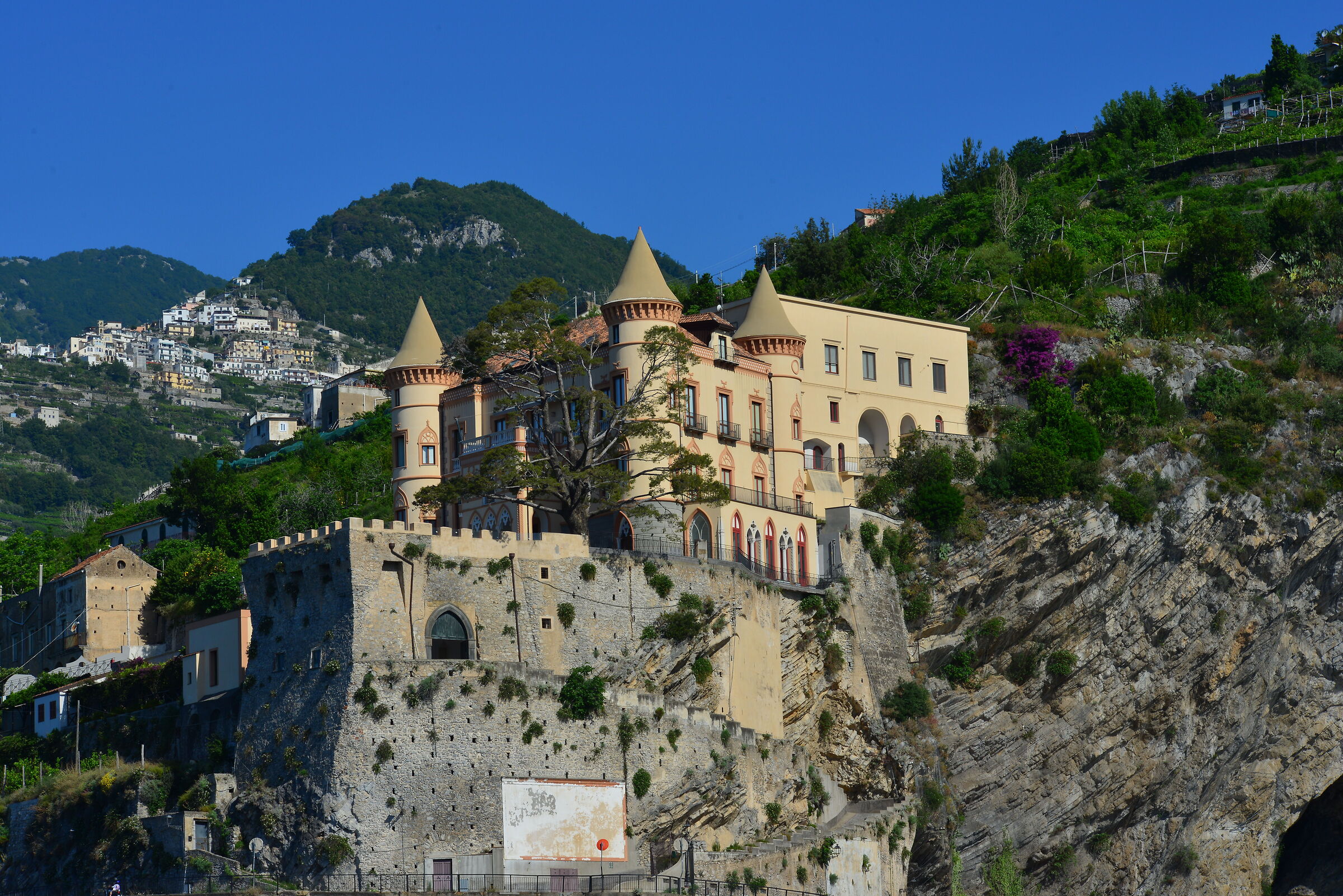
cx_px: 672
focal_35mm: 110
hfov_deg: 18.6
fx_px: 4105
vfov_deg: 12.5
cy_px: 448
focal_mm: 110
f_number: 16
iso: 160
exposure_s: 1/250
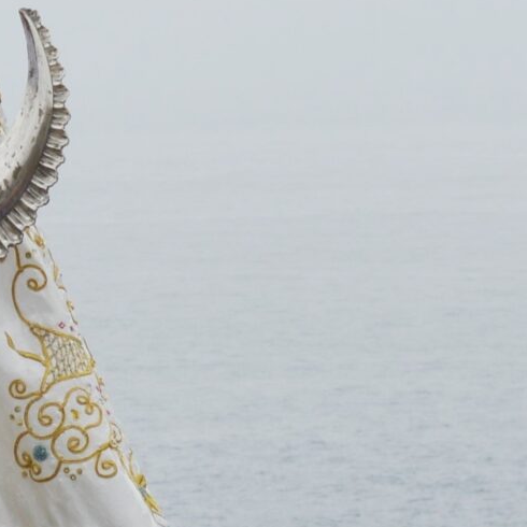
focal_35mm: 366
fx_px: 6308
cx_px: -212
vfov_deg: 4.8
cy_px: -123
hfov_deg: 4.8
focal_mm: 55
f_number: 9
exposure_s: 1/320
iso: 100
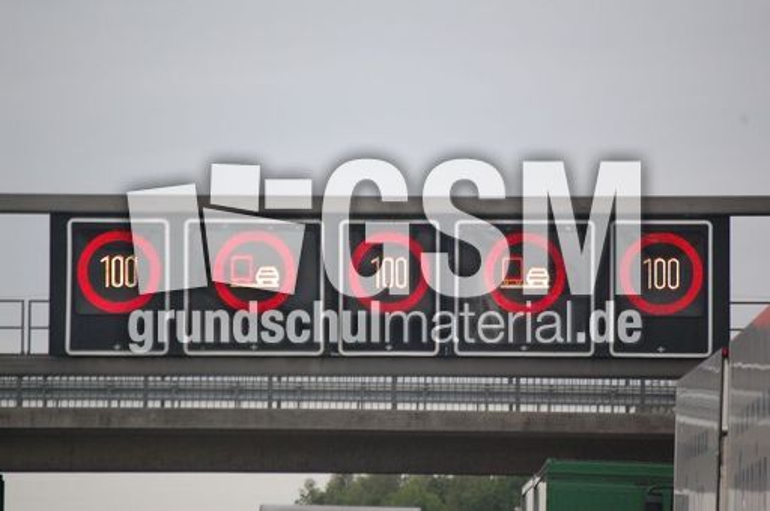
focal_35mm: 300
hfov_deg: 6.9
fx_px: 6408
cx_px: 385
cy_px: 256
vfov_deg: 4.6
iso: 800
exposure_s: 1/200
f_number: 5.6
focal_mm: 200
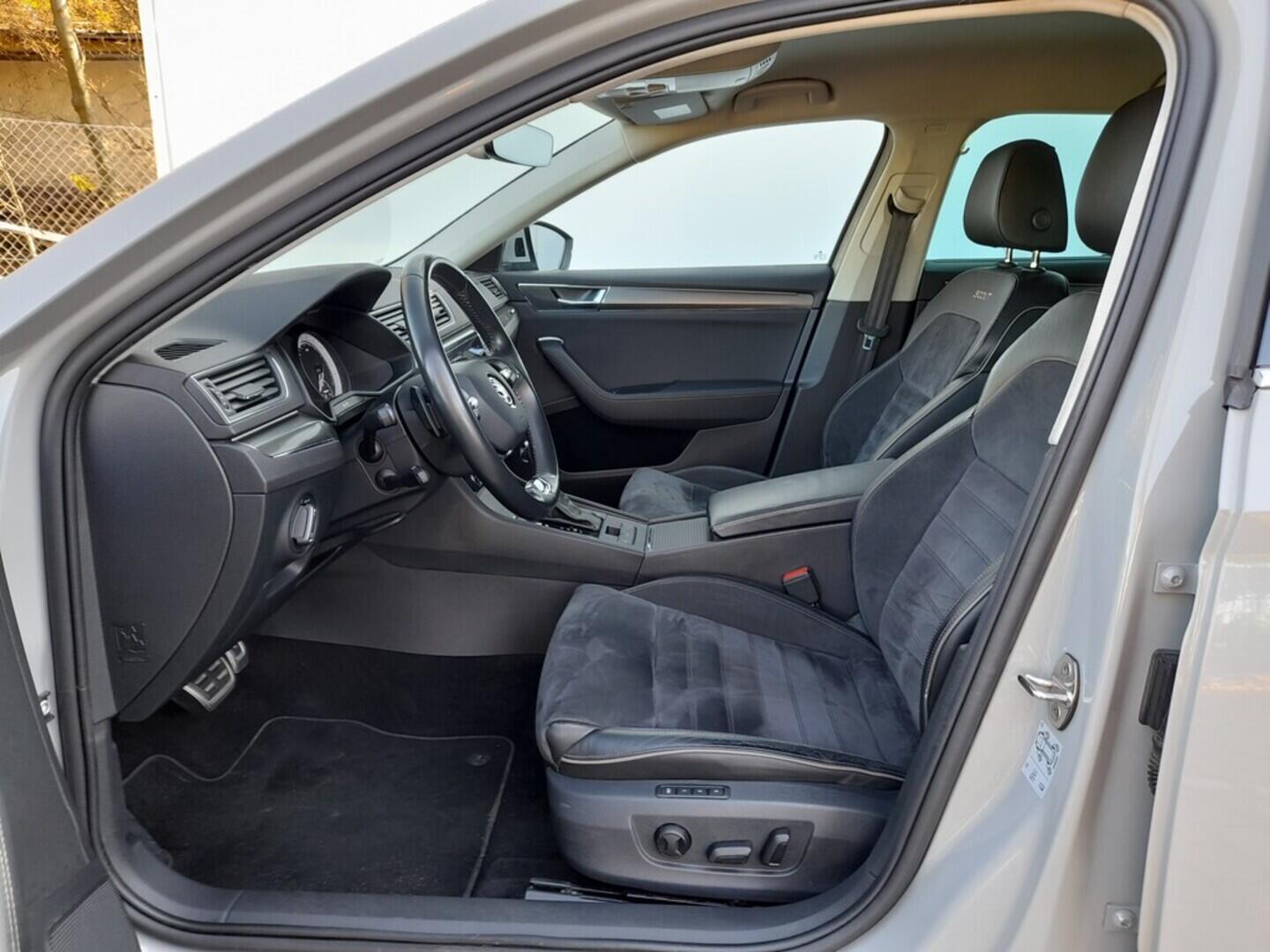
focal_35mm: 25
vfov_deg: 54.9
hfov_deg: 69.4
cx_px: 635
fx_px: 917
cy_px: 476
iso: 64
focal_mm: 4.6
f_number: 2
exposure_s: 1/50
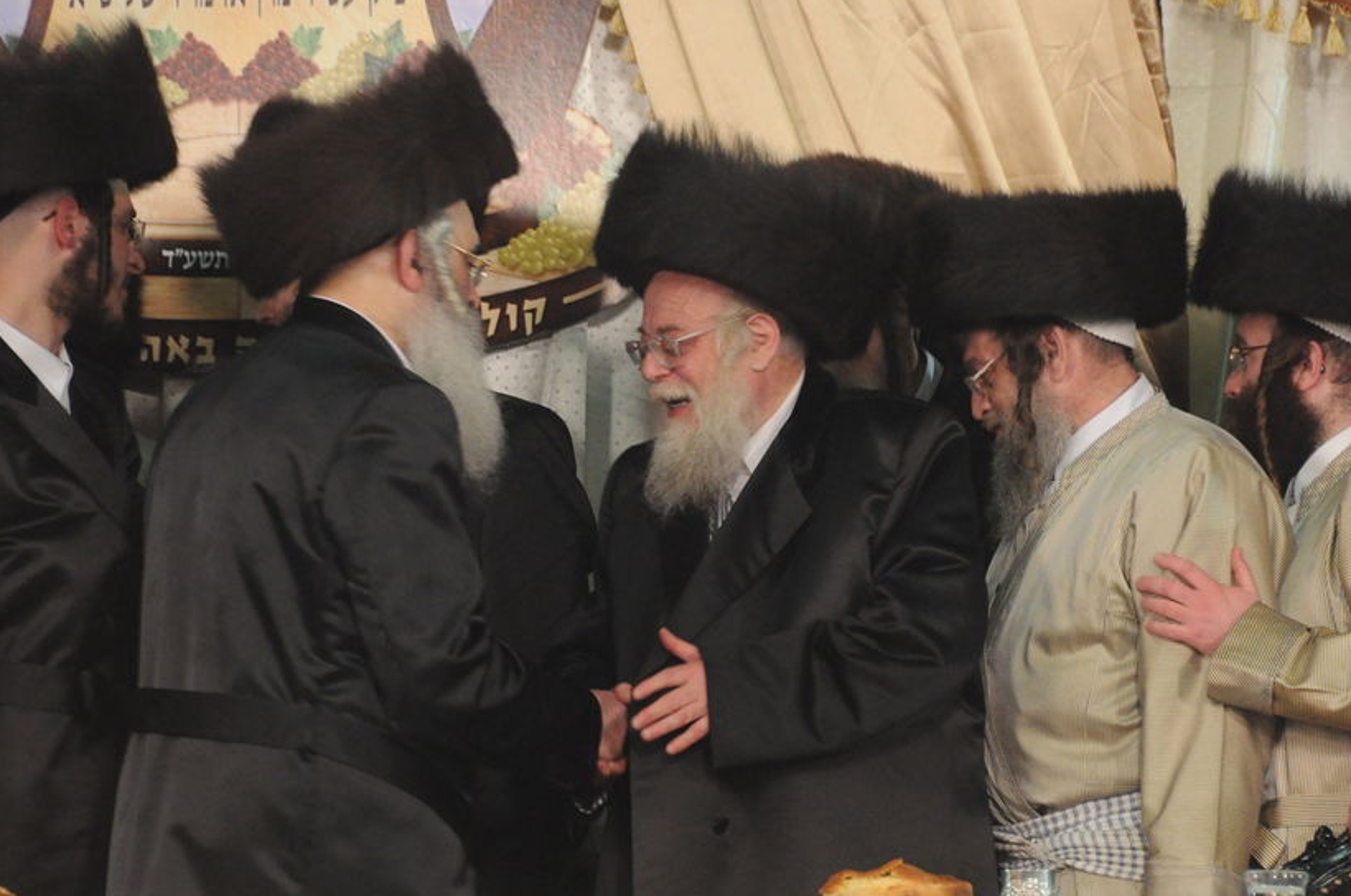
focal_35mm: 281
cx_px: 680
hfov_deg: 7.3
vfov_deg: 4.9
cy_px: 497
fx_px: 10529
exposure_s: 1/30
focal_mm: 150
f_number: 5.6
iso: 2000
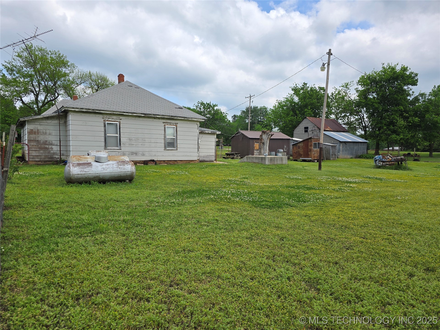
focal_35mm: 23
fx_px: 292
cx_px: 220
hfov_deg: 73.9
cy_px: 165
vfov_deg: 58.9
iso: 12
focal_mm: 6.3
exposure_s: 1/659
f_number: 1.7
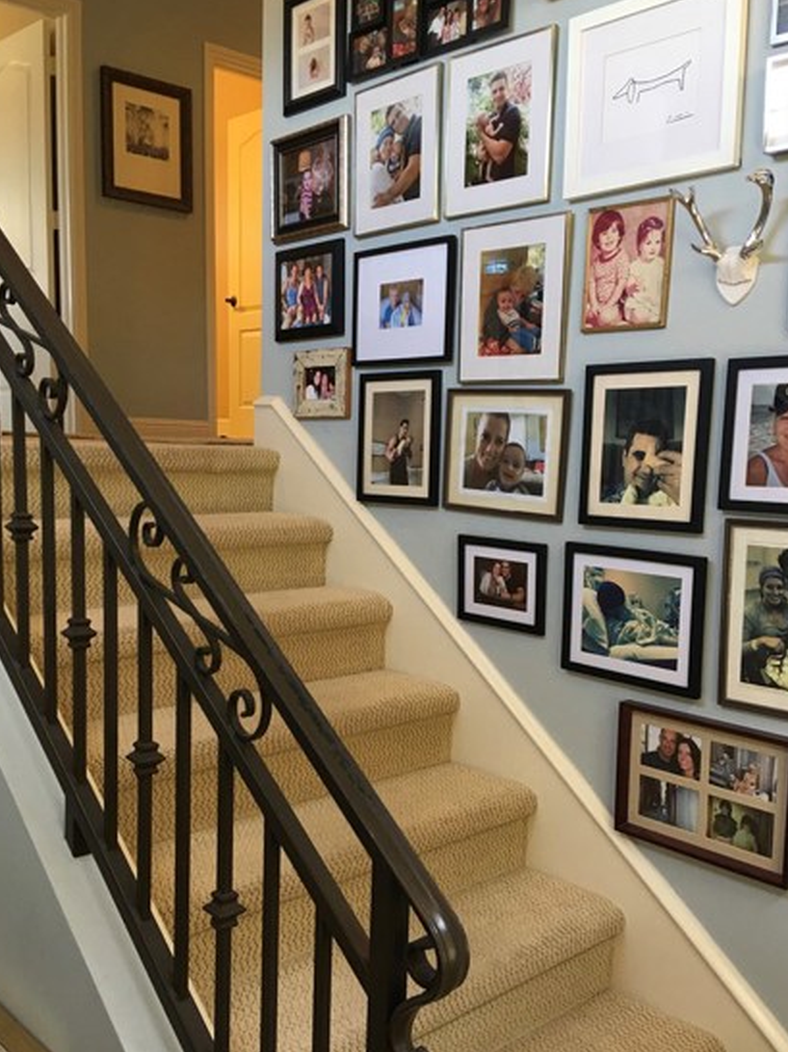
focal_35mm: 34
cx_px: 378
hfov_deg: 41.8
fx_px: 1033
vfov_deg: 53.9
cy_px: 574
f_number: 2.2
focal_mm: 4.15
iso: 32
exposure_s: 1/15
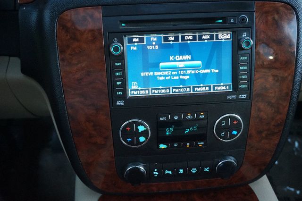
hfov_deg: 51.3
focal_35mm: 38
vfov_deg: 35.5
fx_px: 314
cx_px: 151
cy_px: 100
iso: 3200
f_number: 4.5
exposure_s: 1/100
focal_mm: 25
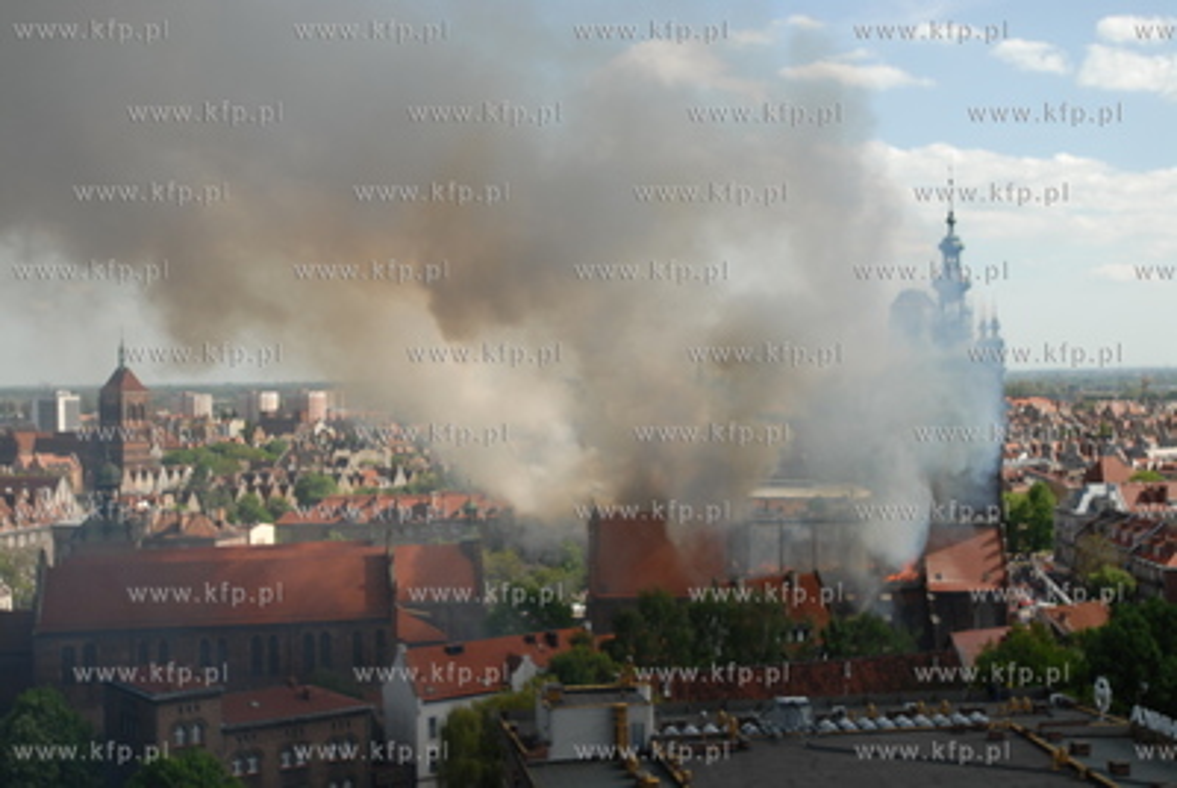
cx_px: 588
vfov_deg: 25.8
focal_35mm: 52
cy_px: 394
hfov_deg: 37.8
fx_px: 1719
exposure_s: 1/640
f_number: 4.5
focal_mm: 35
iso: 100
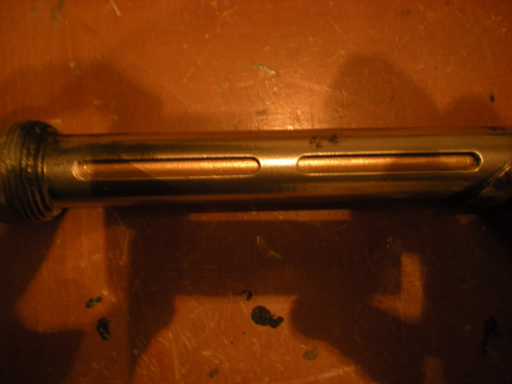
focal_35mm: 38
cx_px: 256
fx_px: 562
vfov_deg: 37.7
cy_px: 192
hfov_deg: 49.0
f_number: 3.1
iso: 255
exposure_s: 1/8
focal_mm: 6.3
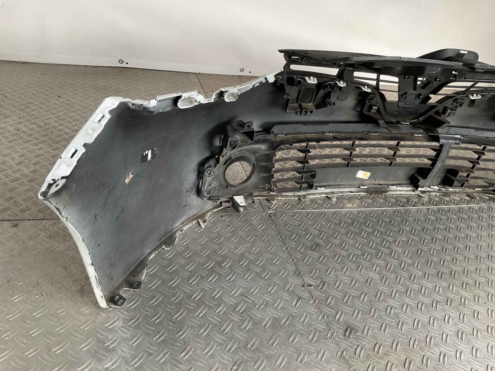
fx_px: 415
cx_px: 248
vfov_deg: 48.2
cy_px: 186
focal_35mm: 29
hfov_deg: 61.7
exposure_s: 1/50
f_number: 1.8
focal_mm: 3
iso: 80
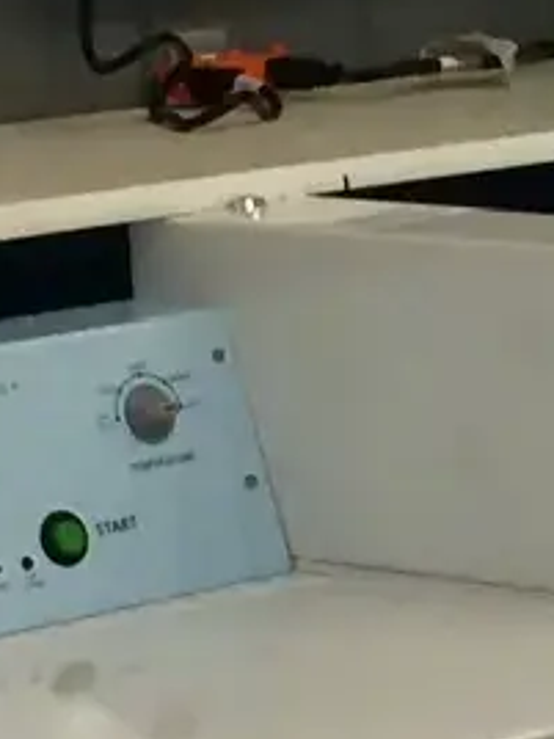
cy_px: 270
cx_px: 1315
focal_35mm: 222
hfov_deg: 6.4
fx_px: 4737
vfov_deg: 8.9
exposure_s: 1/30
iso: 64
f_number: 2.2
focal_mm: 4.15
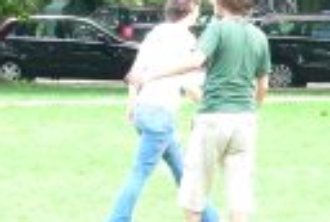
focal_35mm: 405
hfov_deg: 5.1
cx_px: 62
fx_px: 3721
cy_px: 67
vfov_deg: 3.4
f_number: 4
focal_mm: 18.5
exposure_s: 1/160
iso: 400
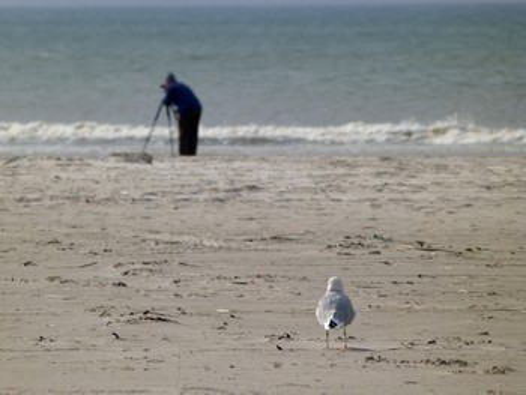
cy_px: 198
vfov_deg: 2.5
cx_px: 263
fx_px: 9108
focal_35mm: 599
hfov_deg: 3.3
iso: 80
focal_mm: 107.8
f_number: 5.6
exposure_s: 1/640
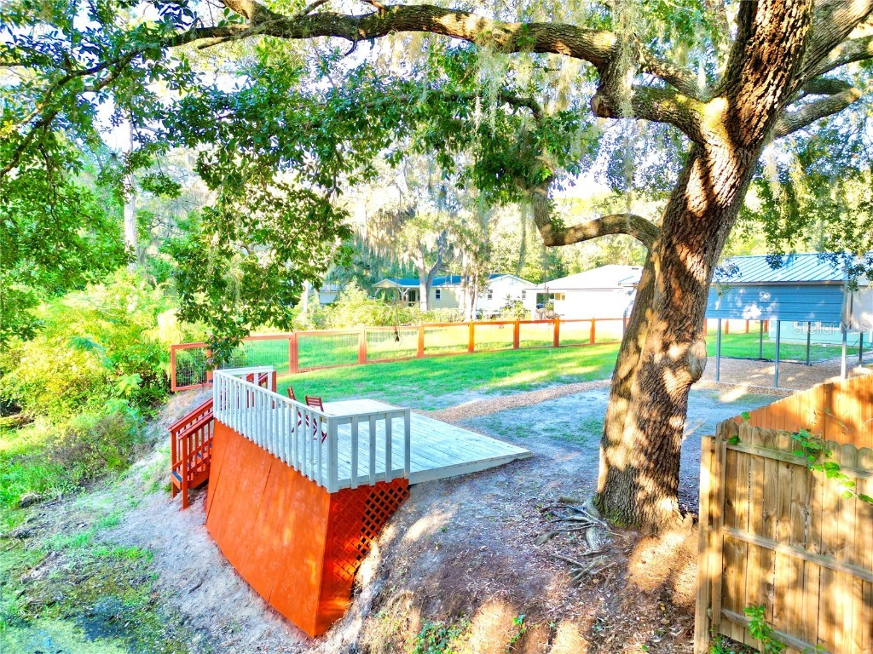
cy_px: 327
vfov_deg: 56.8
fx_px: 605
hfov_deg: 71.6
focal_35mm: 24
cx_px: 436
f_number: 1.7
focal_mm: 6.72
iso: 100
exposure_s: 1/160
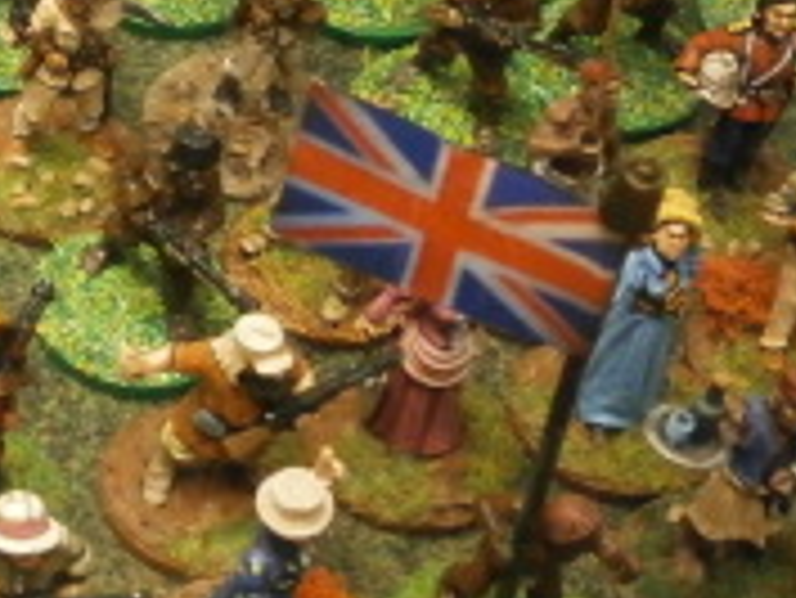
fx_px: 3268
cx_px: -94
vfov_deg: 10.4
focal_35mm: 142
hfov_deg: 13.6
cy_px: 184
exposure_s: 1/60
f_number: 3.4
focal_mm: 8.3
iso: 800
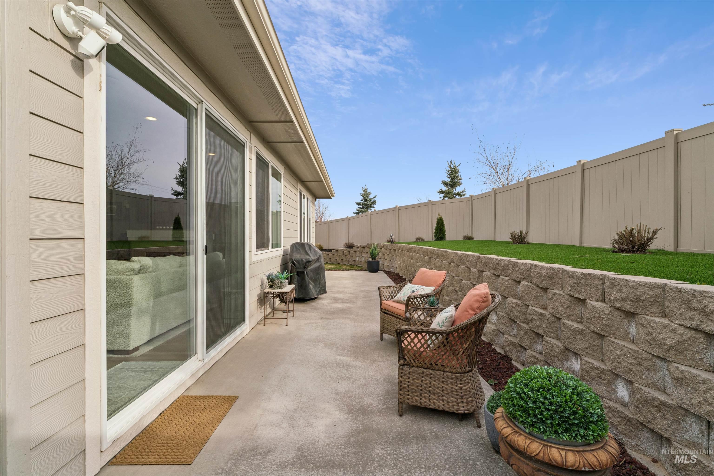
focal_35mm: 16
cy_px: 238
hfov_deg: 96.0
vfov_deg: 73.1
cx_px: 357
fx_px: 321
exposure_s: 1/250
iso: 400
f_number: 13
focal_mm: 16.2
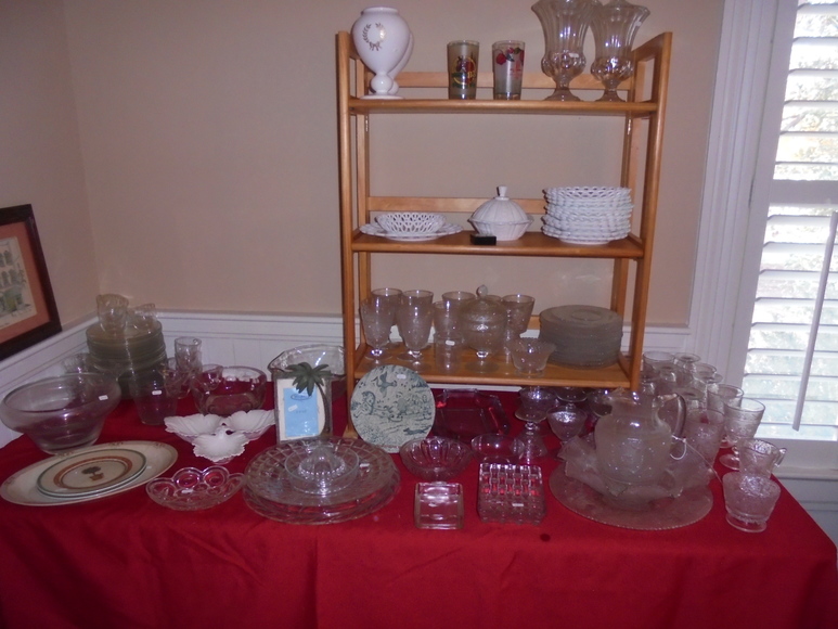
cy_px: 314
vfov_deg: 53.1
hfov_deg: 67.3
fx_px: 630
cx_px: 419
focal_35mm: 26
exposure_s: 1/30
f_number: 3.5
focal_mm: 4.6
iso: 320
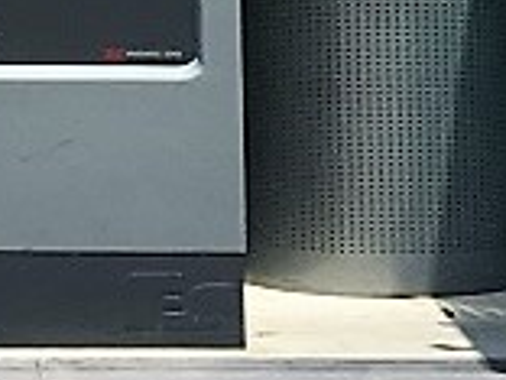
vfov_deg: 7.3
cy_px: -559
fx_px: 2777
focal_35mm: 190
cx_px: -149
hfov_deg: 10.2
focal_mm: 4.15
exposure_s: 1/1374
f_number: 2.2
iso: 25
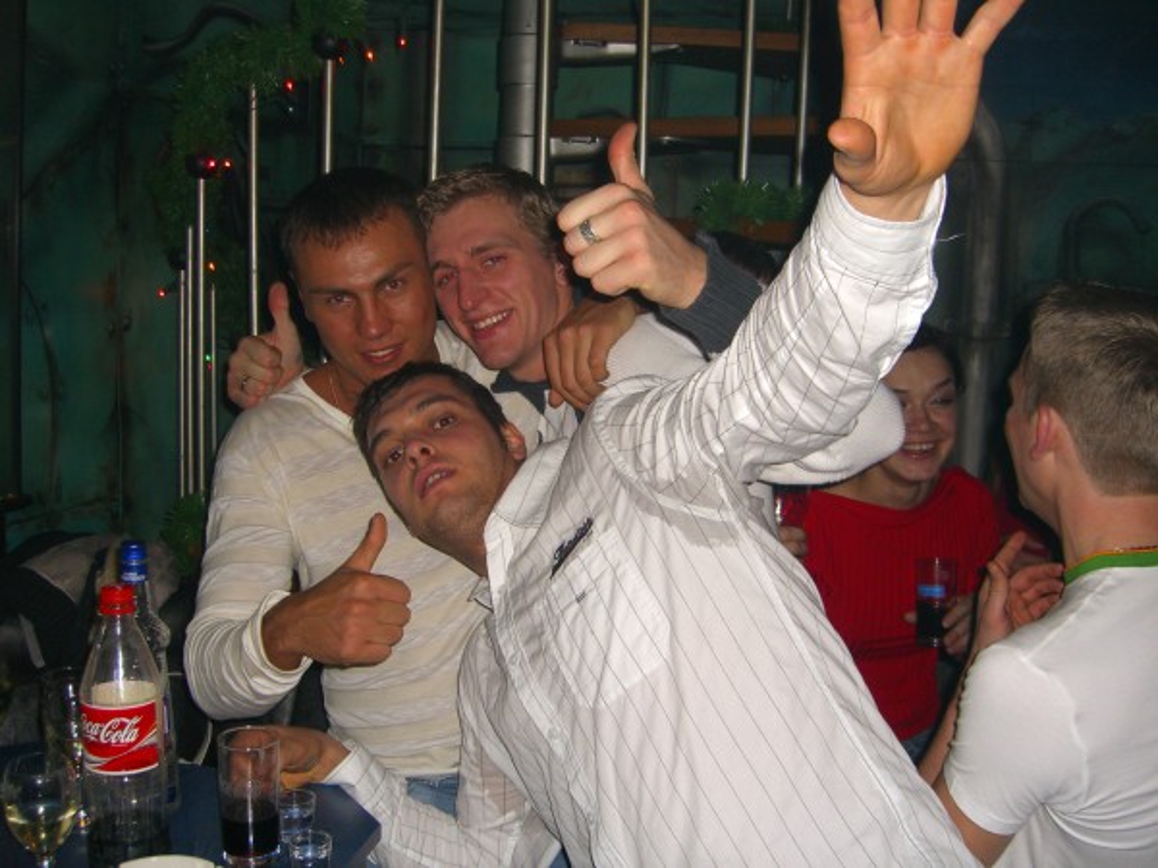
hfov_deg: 49.0
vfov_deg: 37.7
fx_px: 1271
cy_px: 434
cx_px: 579
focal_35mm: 38
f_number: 2.8
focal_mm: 7.9
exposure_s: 1/60
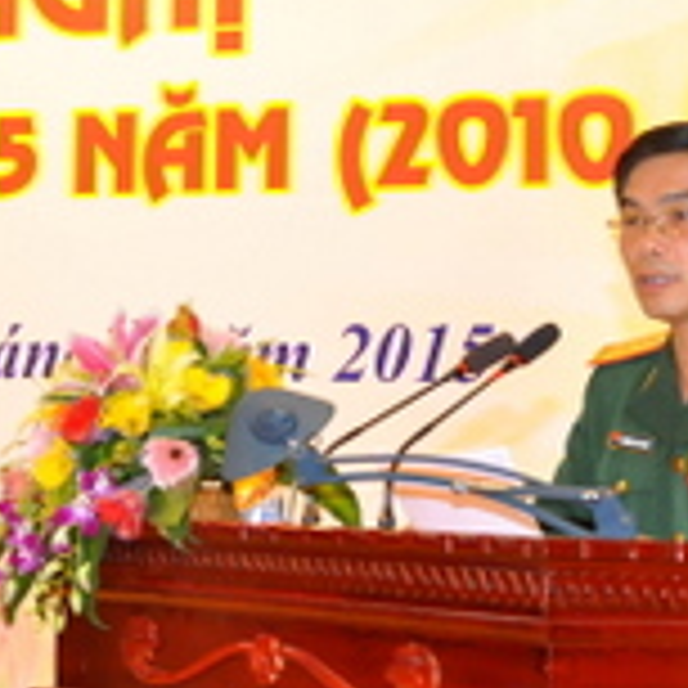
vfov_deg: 13.8
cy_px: 67
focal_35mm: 125
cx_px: 99
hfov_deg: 13.9
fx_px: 2811
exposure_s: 1/60
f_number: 7.1
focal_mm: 30
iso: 1000
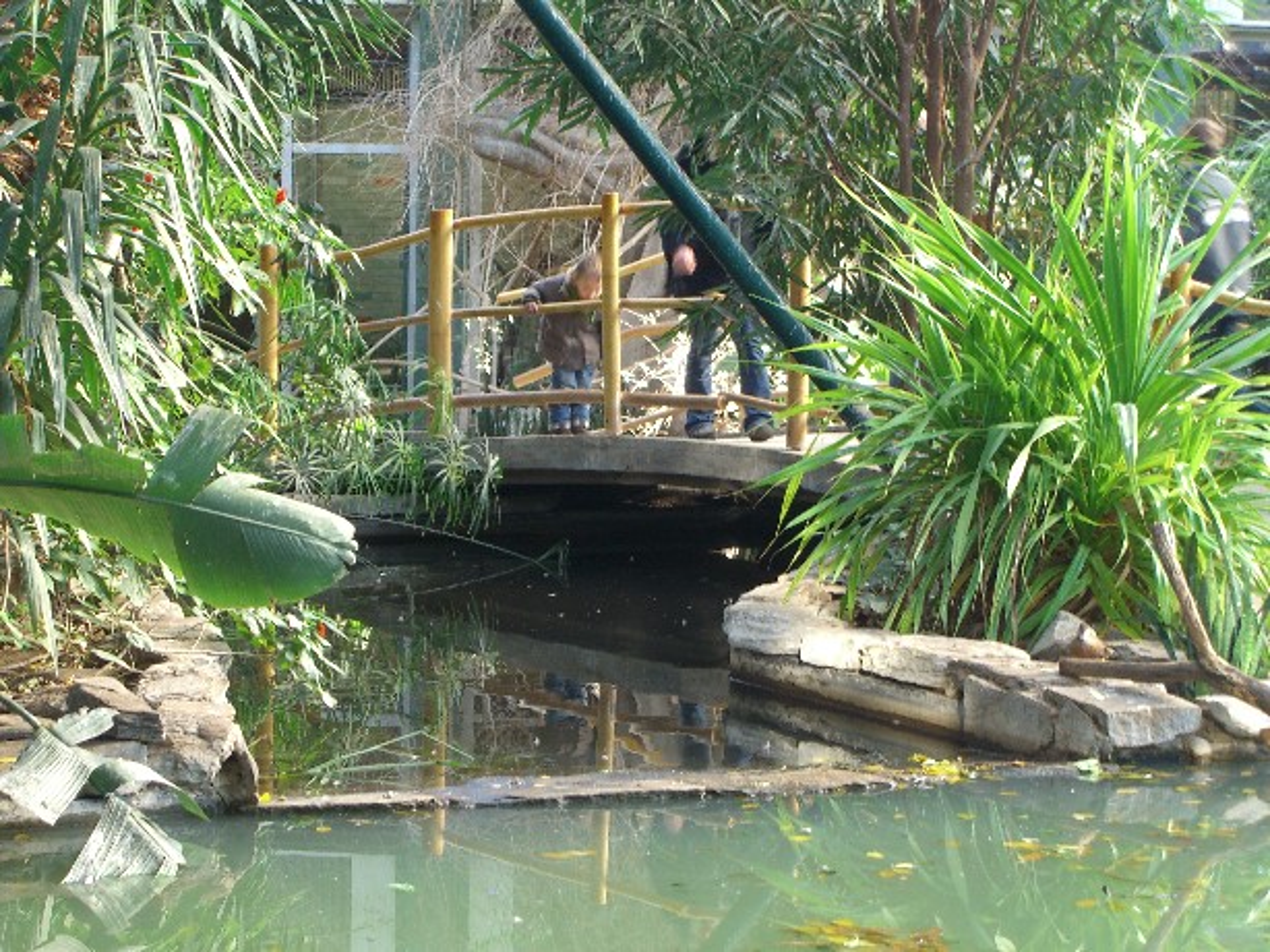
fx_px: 3484
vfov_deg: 15.6
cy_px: 476
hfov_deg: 20.7
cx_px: 635
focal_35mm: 95
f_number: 4.8
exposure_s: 1/20
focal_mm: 19.7
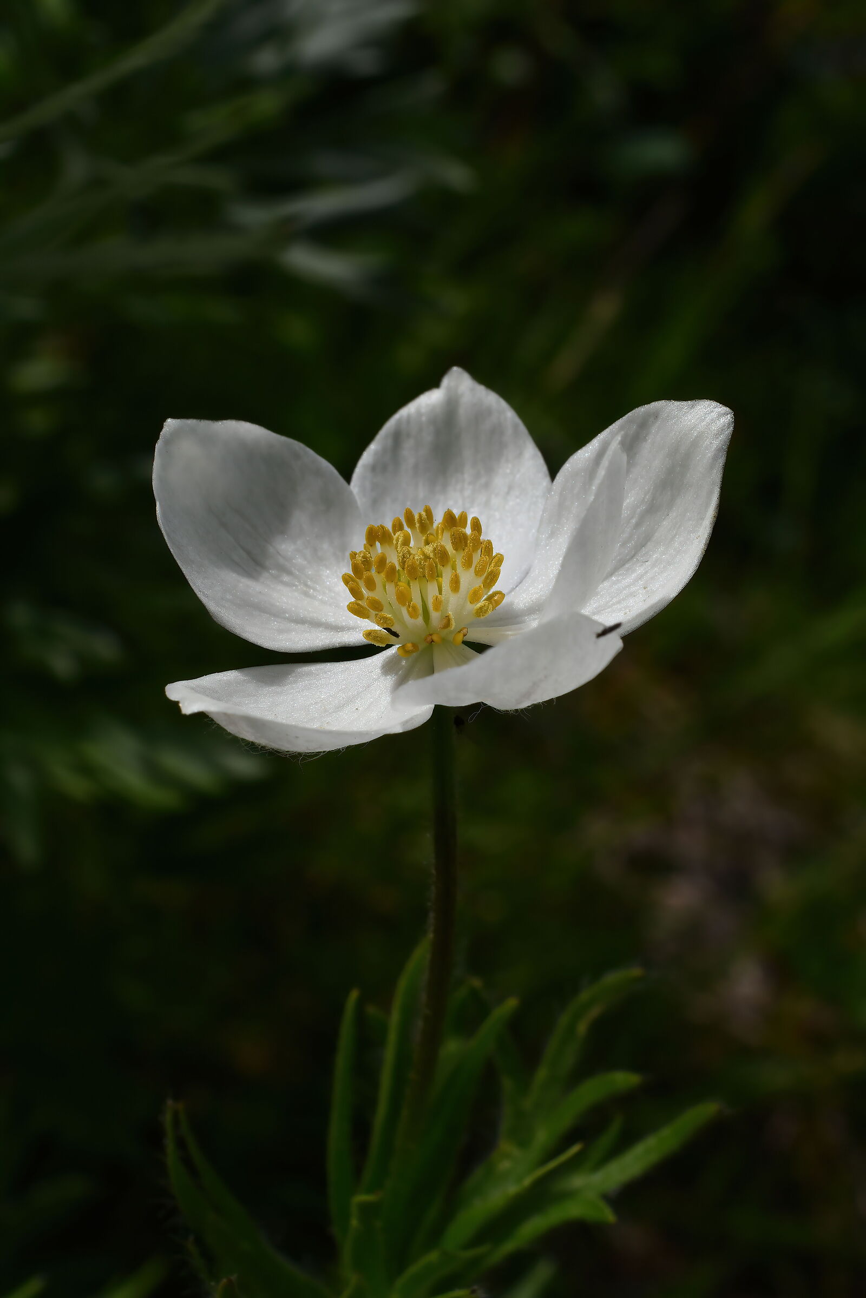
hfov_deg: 22.6
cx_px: 433
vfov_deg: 33.4
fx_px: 2165
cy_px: 649
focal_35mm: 60
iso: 100
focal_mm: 40
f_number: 18
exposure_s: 1/200
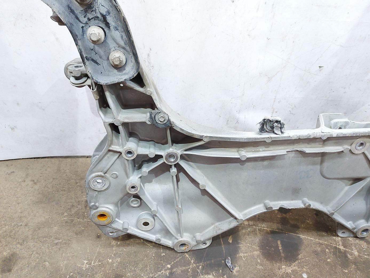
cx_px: 185
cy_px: 139
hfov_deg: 71.6
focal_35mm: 24
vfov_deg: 56.8
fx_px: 257
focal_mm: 5.23
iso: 200
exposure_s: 1/33
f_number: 1.8
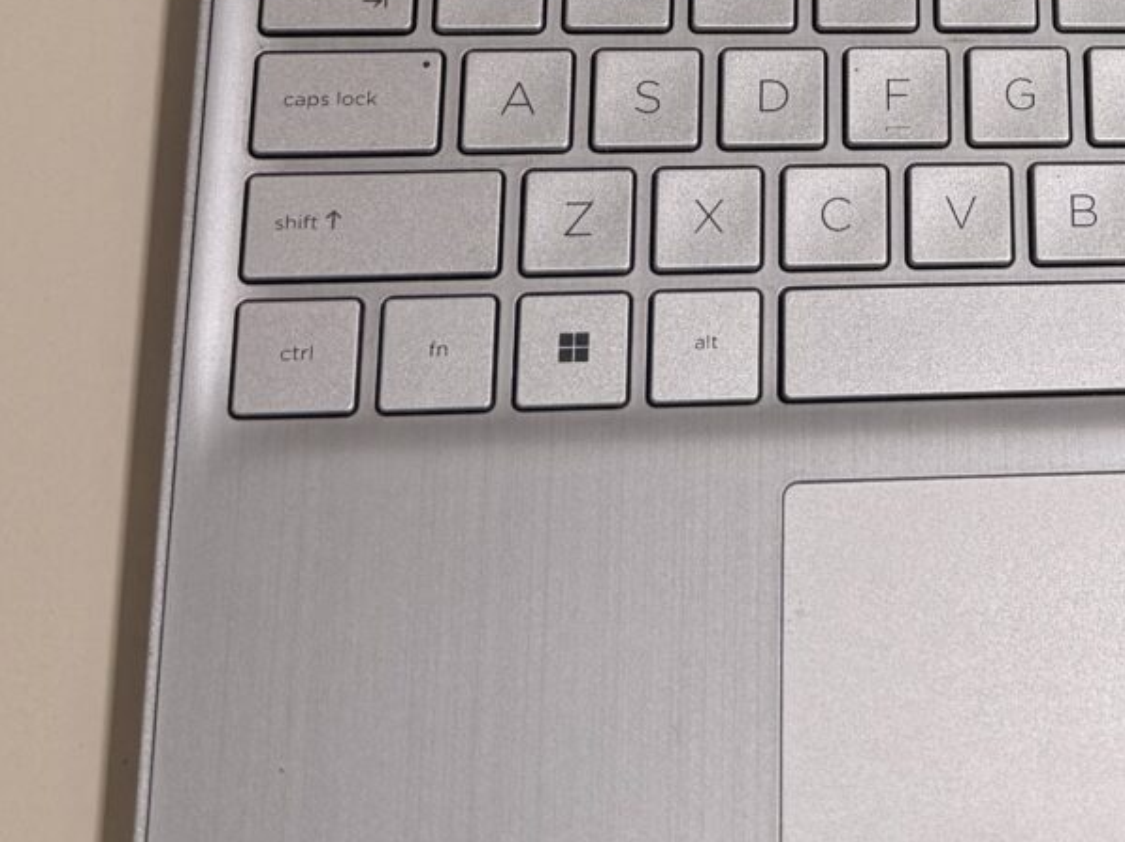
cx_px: 1310
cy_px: -450
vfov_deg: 13.5
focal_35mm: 103
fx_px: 3345
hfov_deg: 18.2
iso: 100
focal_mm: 6.76
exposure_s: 1/121
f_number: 1.78
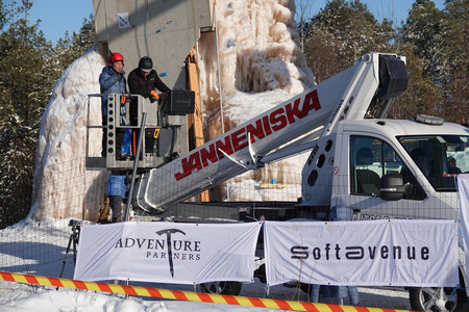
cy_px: 156
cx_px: 234
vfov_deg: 14.1
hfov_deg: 21.0
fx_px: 1264
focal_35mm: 97
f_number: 3.5
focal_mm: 35.68
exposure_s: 1/1600
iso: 100
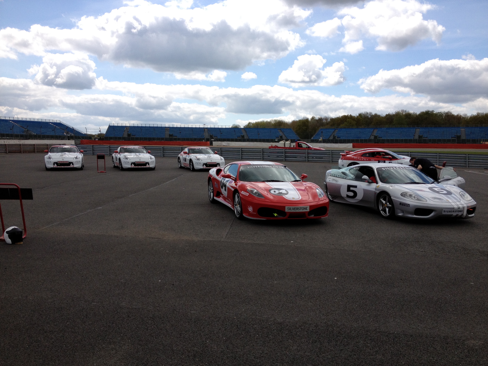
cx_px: 244
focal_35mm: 35
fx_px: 493
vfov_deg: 40.7
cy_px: 183
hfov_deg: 52.6
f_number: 2.4
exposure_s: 1/1905
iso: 64
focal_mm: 4.28
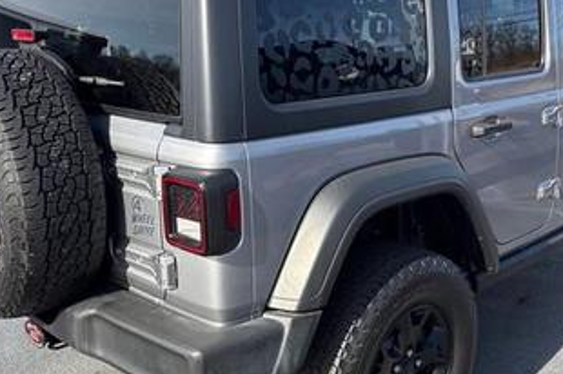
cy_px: 183
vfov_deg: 30.4
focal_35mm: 44
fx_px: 687
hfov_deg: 44.5
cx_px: 316
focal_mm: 5.96
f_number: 1.6
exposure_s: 1/1263
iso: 64
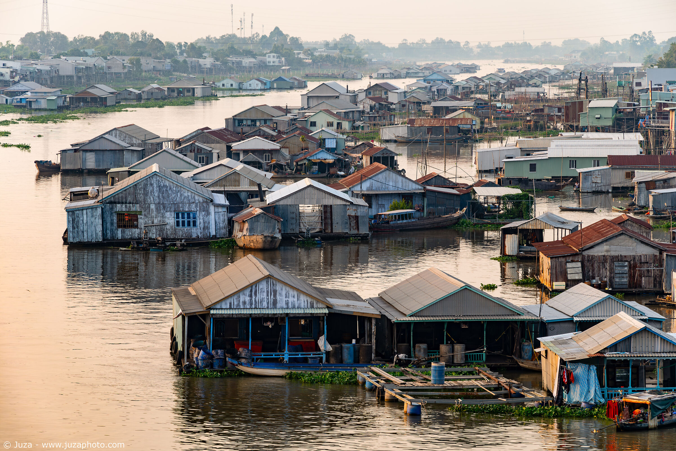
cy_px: 226
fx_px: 2816
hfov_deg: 13.7
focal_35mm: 150
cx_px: 338
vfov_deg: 9.1
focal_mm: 150
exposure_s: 1/50
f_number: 11
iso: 400
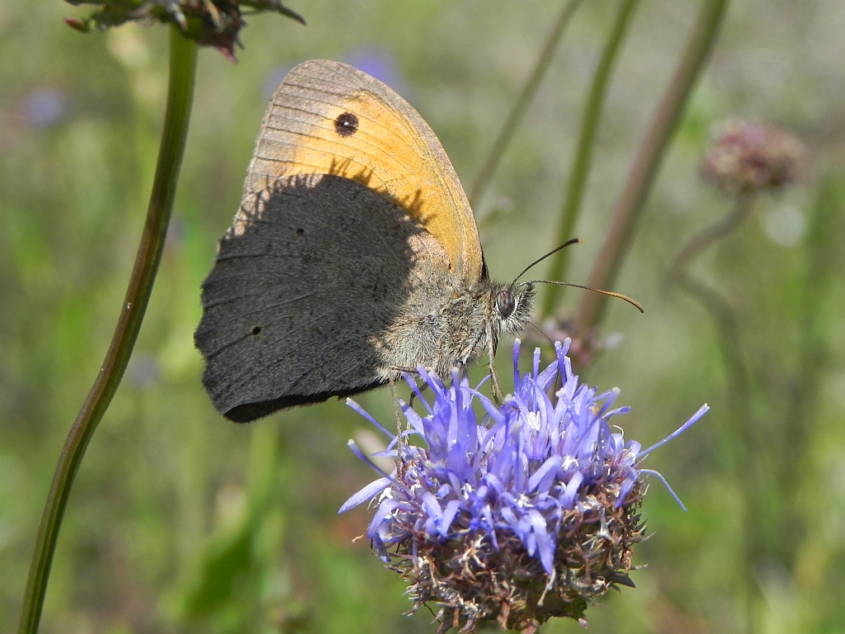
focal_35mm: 105
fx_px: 2563
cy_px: 317
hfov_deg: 18.7
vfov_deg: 14.1
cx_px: 422
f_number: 5.6
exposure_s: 1/605
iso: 160
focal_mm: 18.8
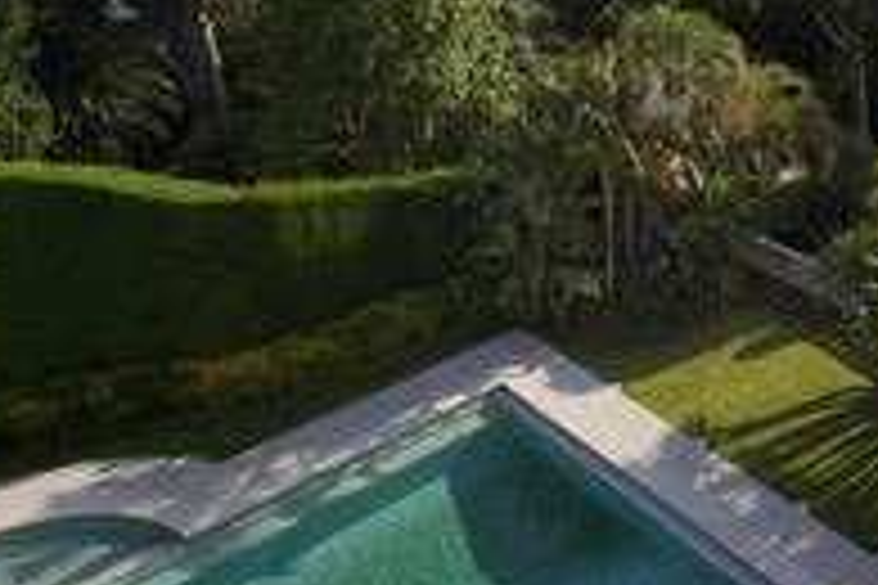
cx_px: 738
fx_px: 1000
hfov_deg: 44.4
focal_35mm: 41
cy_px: 9
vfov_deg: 30.5
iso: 200
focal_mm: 19
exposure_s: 1/200
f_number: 14
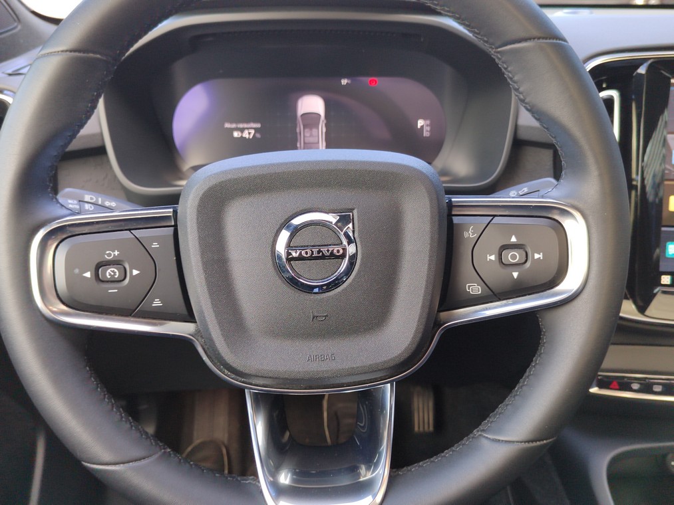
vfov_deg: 48.2
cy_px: 252
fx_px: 565
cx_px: 337
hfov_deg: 61.7
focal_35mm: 29
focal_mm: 5.52
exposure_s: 1/100
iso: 600
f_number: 1.9
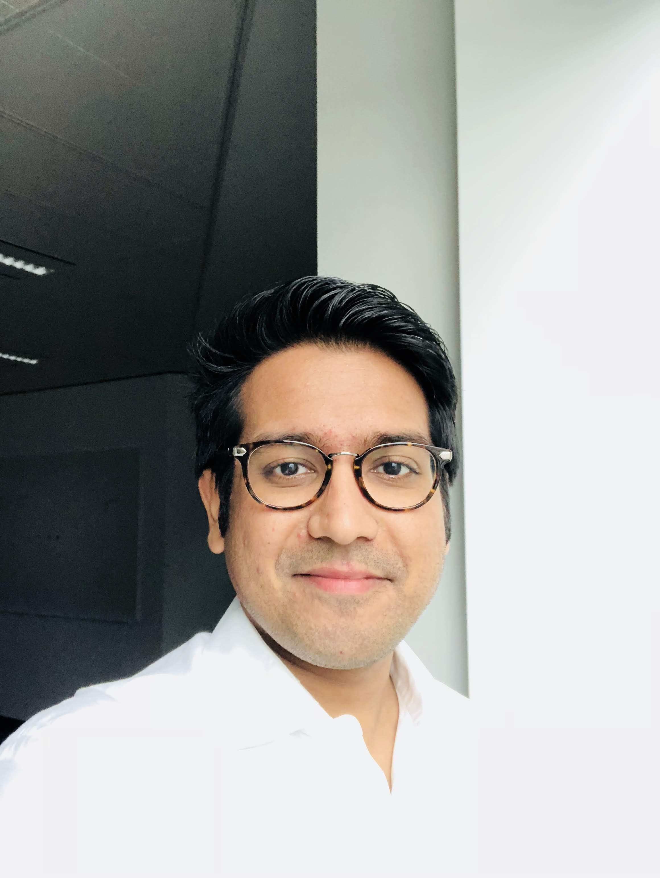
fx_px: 813
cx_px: 330
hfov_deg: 44.2
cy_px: 439
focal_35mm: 32
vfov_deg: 56.8
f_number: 2.2
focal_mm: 2.87
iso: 125
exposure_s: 1/60
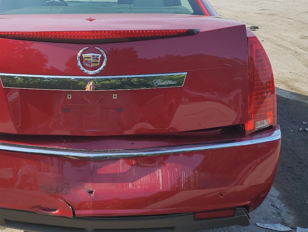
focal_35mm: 43
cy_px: 103
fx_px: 383
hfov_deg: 42.6
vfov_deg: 33.6
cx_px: 81
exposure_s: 1/1667
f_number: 1.5
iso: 50
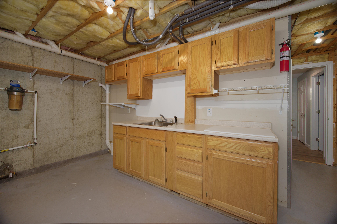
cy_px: 112
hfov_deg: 104.3
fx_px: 131
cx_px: 168
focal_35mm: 14
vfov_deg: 81.2
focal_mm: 14
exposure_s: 1/5
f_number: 7.1
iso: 320
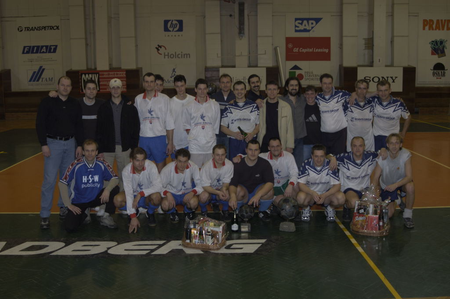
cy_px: 150
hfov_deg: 46.5
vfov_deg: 31.8
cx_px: 225
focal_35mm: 42
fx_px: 524
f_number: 5
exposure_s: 1/60
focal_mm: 28
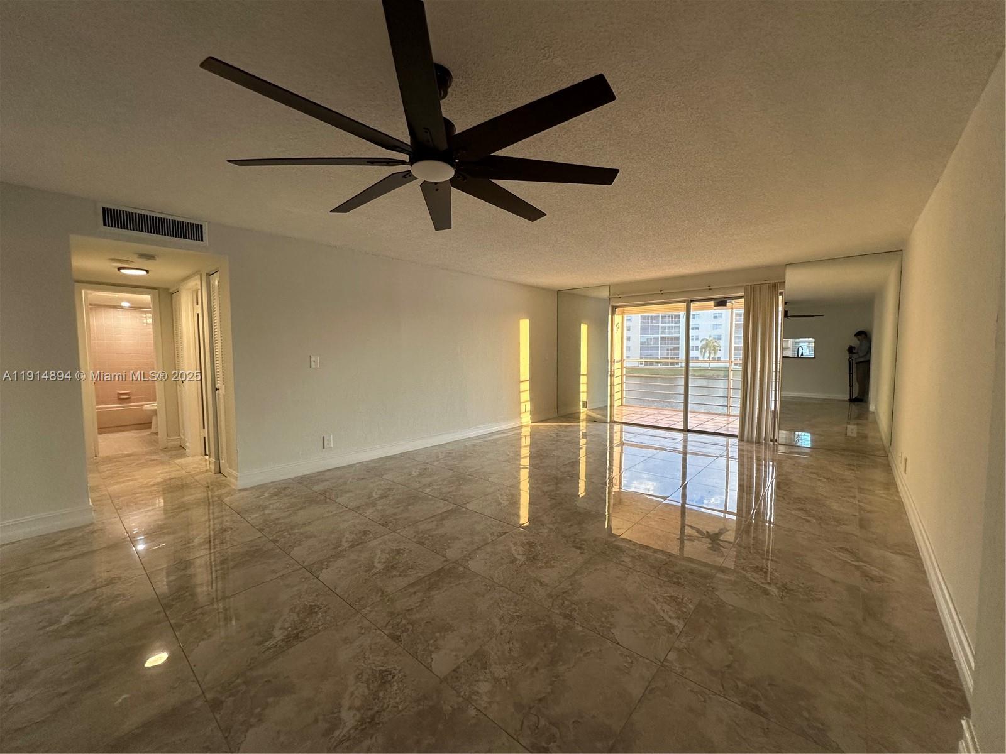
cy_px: 377
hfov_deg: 102.1
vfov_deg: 85.7
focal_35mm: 14
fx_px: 407
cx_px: 503
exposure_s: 1/120
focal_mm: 2.22
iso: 200
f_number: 2.2
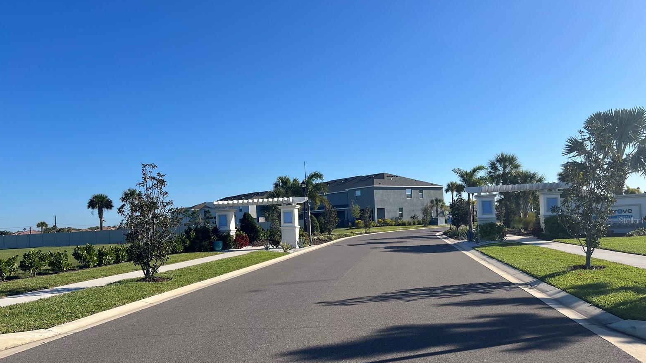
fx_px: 497
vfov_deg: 40.0
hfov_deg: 66.1
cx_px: 327
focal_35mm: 29
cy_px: 220
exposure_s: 1/5076
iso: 50
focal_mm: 5.7
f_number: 1.5
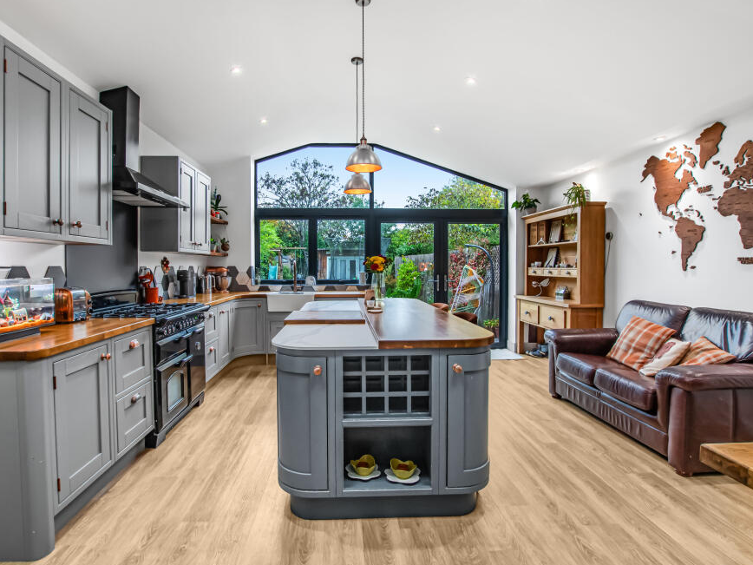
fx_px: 370
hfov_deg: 90.9
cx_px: 353
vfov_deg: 74.7
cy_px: 277
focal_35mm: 17
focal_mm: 10
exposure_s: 1/10
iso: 320
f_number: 9
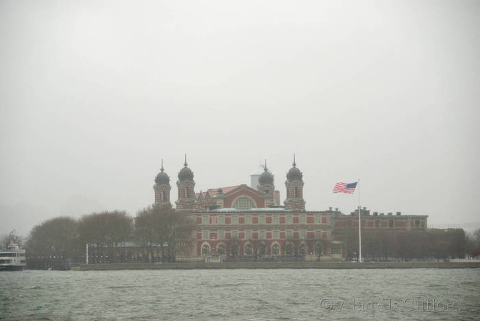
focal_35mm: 168
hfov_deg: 12.2
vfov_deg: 8.2
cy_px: 160
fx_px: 2242
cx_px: 240
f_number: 5.6
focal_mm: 112
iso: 360
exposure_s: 1/500
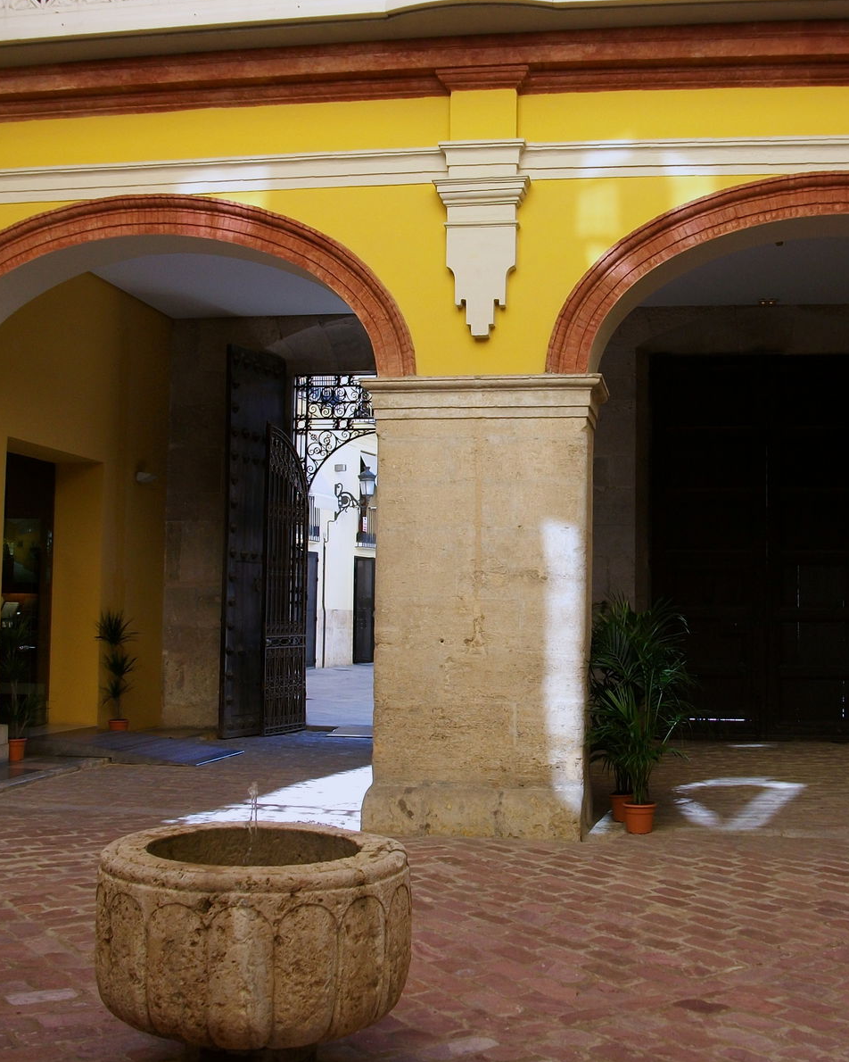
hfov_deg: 35.5
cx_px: 523
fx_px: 1319
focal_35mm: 42
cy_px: 529
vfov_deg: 43.8
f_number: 2.9
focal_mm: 5.7
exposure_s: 1/152
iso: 80
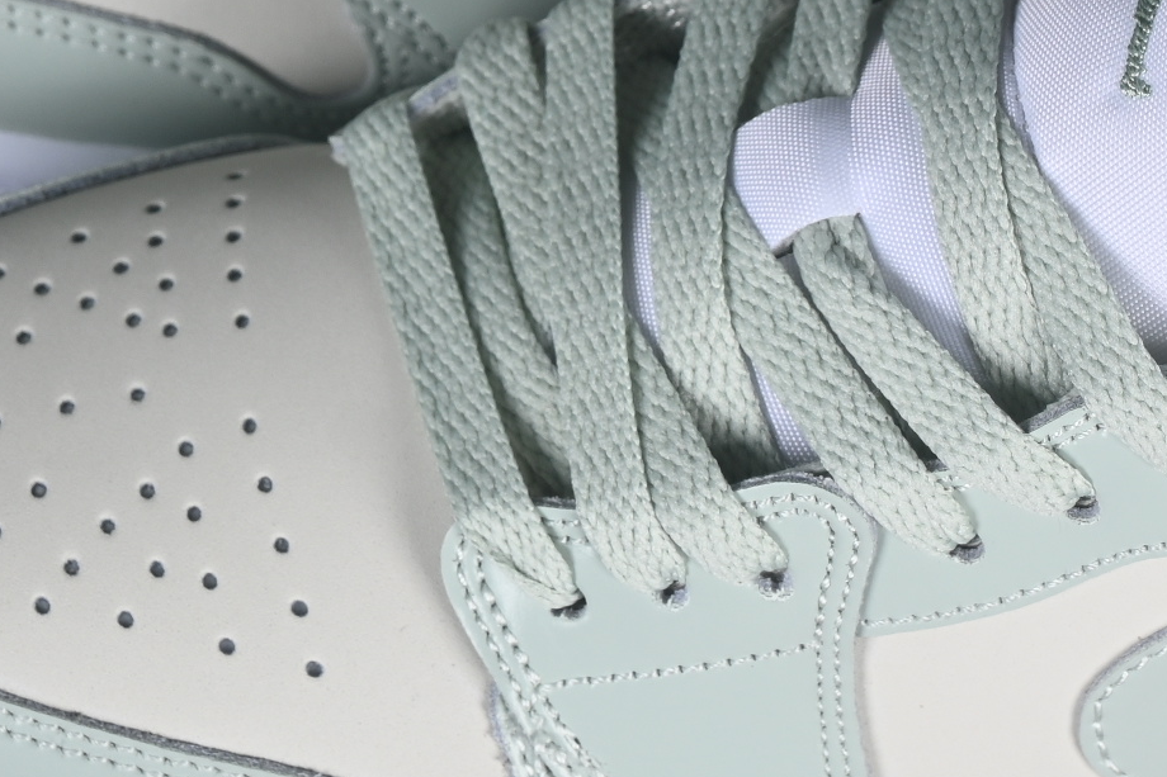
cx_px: 878
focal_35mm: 227
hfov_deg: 9.1
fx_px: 7357
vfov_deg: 6.0
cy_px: 35
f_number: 7.1
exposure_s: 1/80
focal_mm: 50
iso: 160
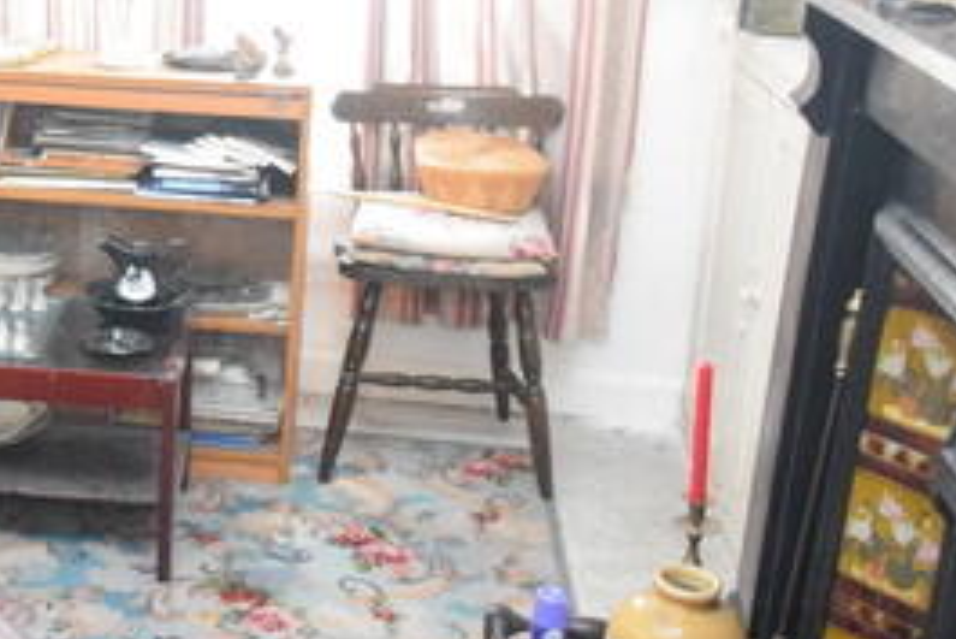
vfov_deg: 23.4
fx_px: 1541
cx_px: 105
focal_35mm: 58
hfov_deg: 32.8
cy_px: 301
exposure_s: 1/60
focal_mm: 10
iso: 3200
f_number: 4.5
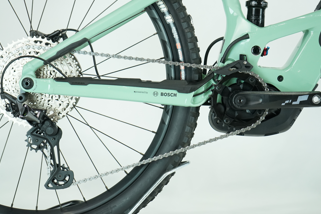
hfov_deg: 28.5
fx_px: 633
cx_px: 157
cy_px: 100
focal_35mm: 71
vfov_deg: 19.2
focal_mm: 66
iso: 1600
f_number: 5.6
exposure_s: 1/200
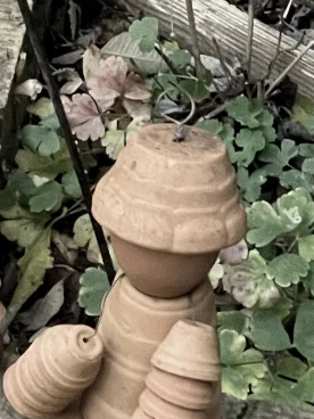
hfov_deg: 6.4
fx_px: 2733
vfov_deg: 8.7
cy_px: 85
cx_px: -243
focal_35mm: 226
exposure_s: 1/25
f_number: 2
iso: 800
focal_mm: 6
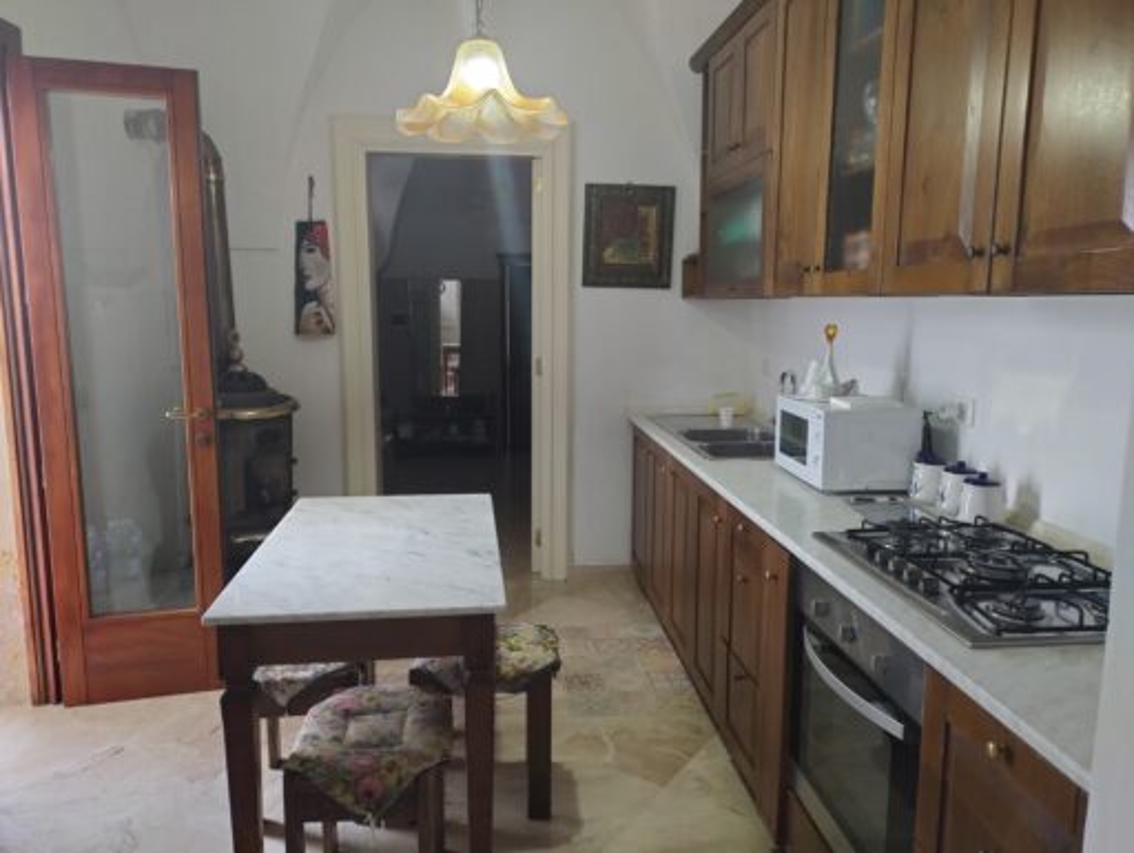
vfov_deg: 55.0
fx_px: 820
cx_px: 567
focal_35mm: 25
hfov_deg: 69.3
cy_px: 426
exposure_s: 1/33.3
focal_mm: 4.71
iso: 2072
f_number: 1.7
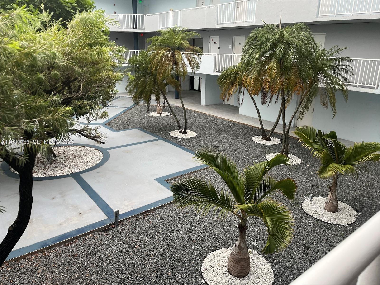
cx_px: 190
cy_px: 142
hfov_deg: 67.3
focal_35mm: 26
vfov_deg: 53.1
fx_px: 285
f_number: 1.6
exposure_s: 1/121
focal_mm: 5.1
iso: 125
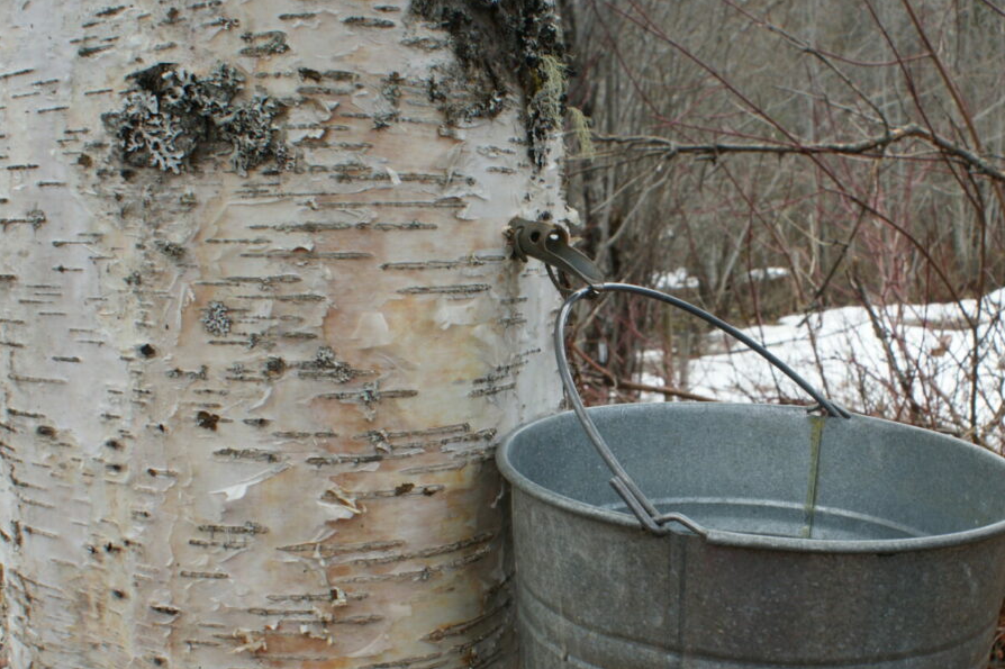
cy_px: 483
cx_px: 677
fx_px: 1311
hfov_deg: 41.4
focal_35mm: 47
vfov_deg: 28.3
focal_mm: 20
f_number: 9
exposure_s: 1/60
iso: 100
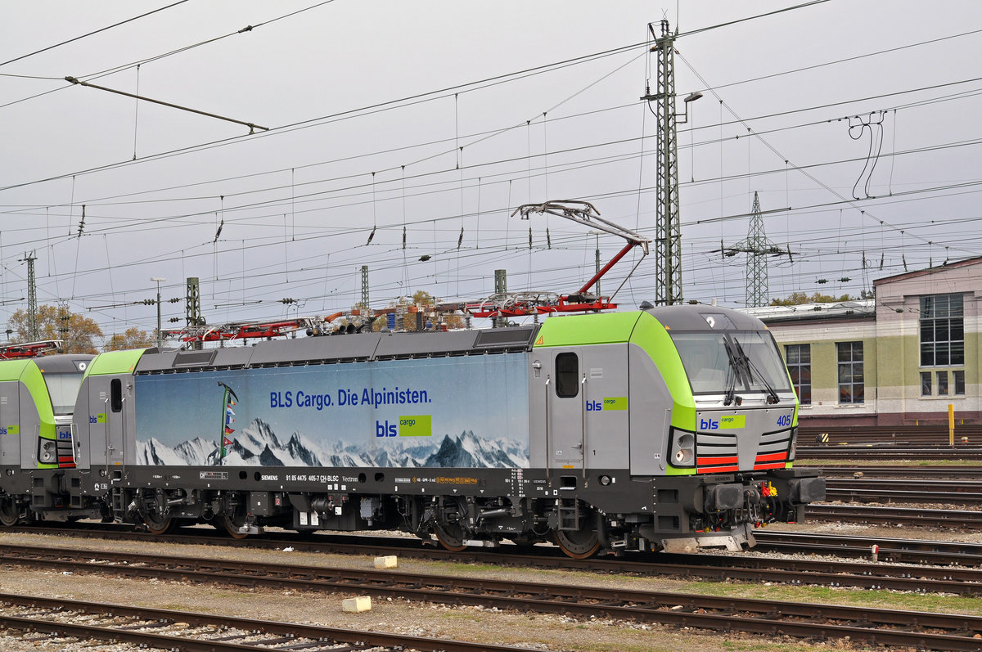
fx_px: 1880
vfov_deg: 19.7
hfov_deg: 29.3
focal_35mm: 69
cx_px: 491
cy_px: 326
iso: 250
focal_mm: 46
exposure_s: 1/250
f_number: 9
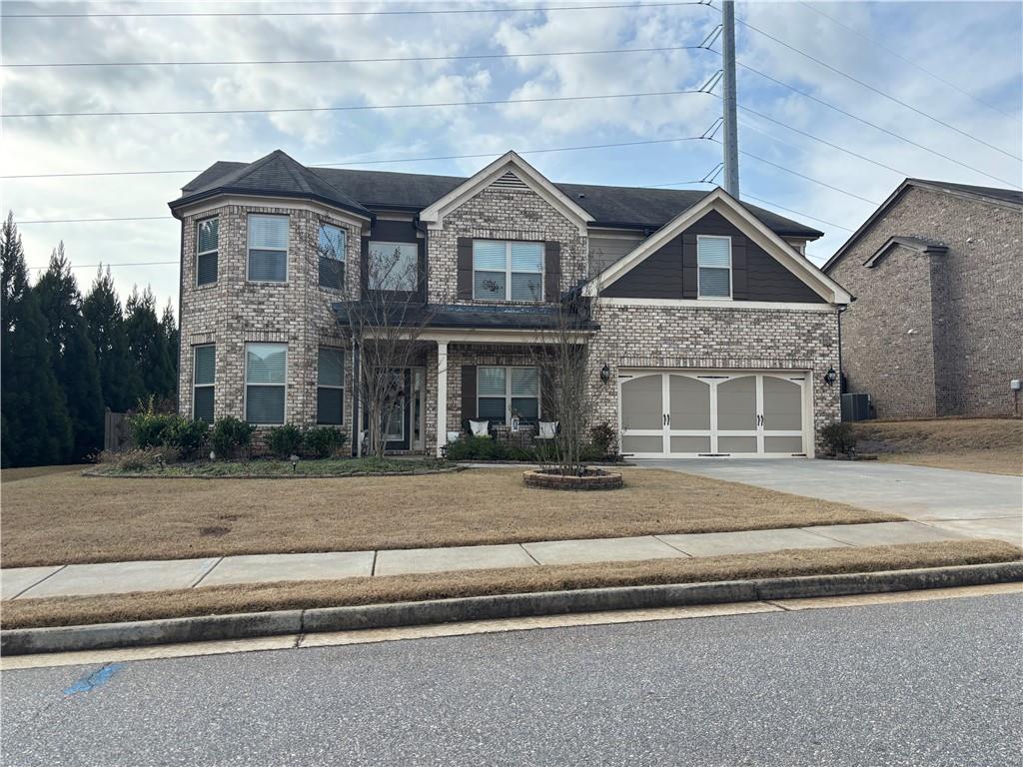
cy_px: 384
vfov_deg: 53.1
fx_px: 768
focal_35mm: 26
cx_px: 512
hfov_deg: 67.3
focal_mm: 5.96
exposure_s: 1/1667
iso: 50
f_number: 1.6
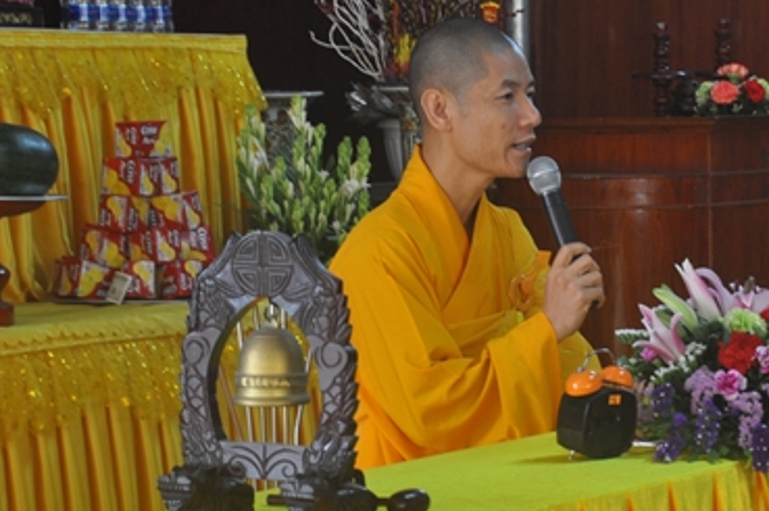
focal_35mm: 127
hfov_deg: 16.1
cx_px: 471
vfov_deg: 10.8
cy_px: 288
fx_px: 2709
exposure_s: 1/30
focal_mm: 48
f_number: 4.8
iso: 640
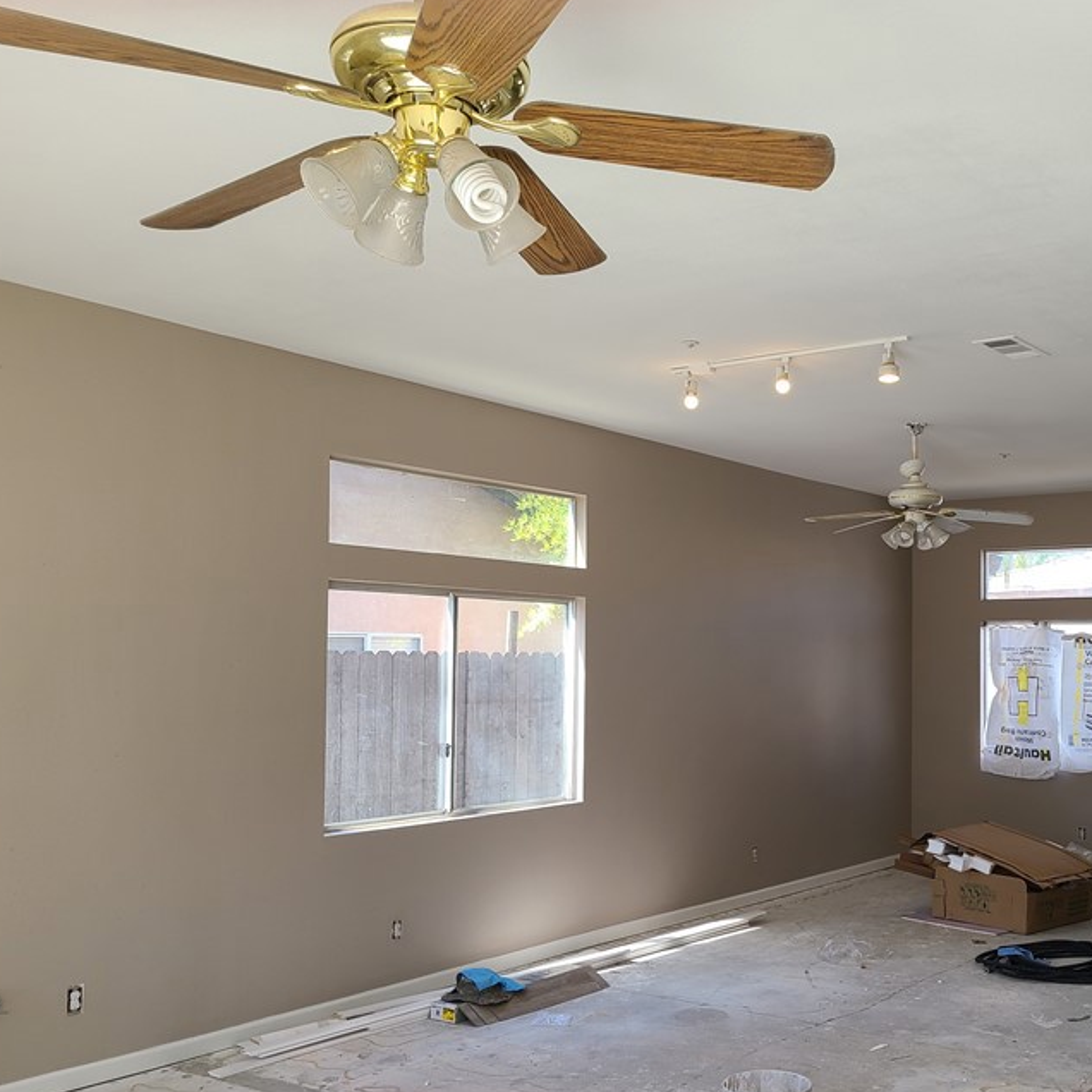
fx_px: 1321
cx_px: 798
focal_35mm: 37
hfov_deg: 43.7
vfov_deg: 44.9
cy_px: 604
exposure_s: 1/202
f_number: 1.8
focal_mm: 5.4
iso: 40
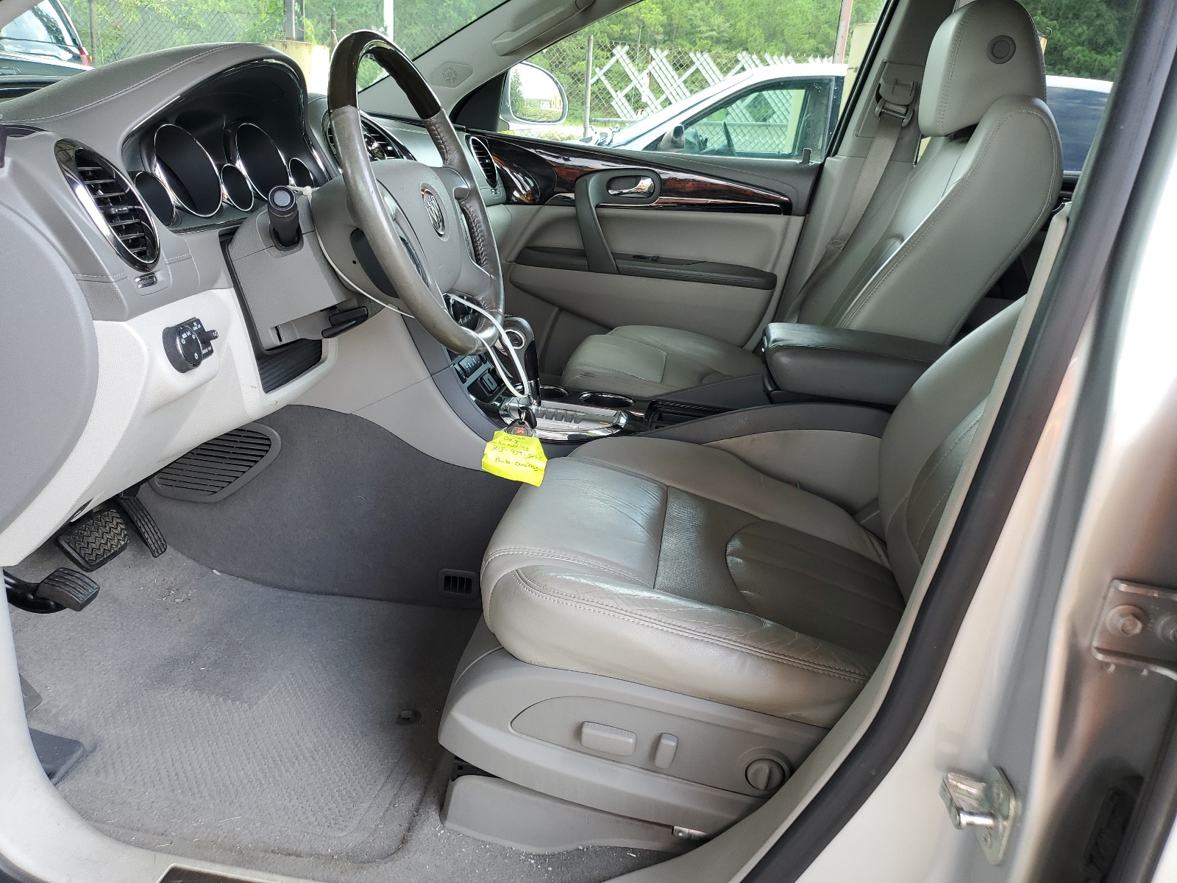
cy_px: 442
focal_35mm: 26
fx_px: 884
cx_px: 588
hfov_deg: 67.3
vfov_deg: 53.1
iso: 50
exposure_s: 1/145
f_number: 1.5
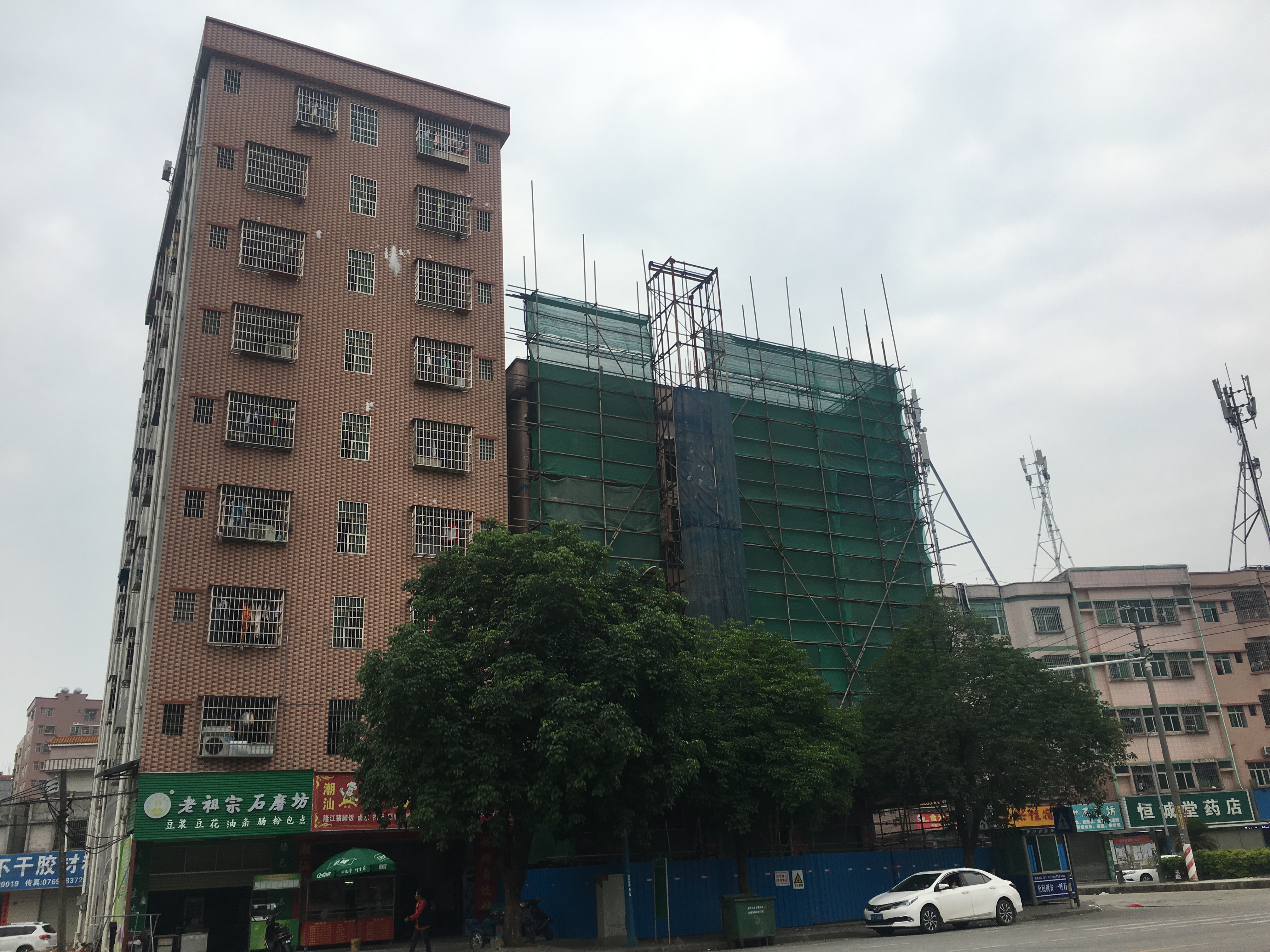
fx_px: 1064
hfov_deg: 61.7
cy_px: 476
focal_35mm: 29
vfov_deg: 48.2
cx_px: 635
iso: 25
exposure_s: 1/1054
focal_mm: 4.15
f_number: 2.2
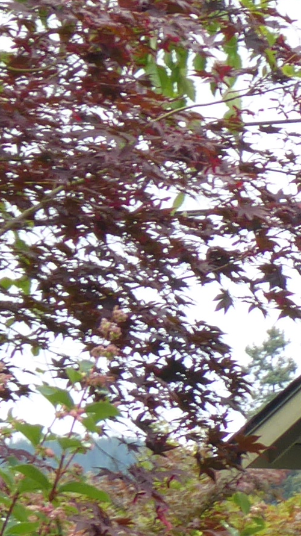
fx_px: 5496
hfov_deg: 3.1
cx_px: 940
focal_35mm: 387
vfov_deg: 5.5
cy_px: 840
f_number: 4.7
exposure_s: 1/100
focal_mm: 14.1
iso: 80
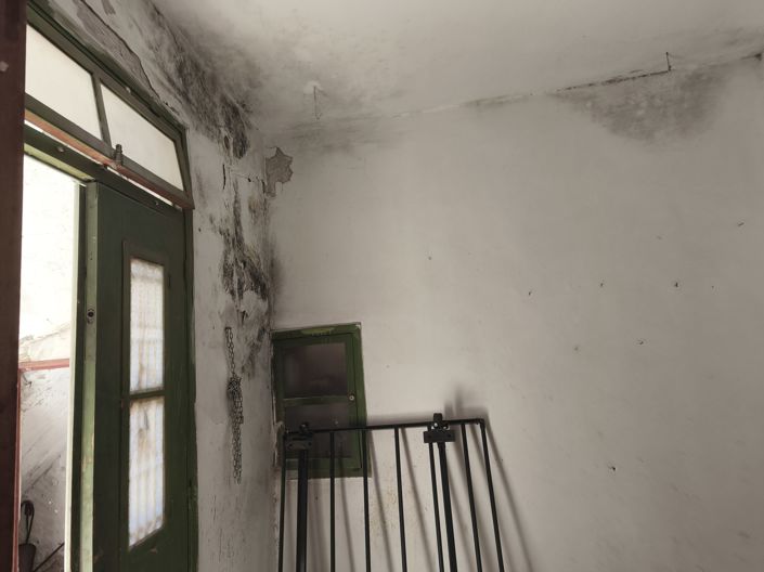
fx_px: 507
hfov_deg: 74.0
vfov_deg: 58.8
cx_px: 382
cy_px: 286
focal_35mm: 23
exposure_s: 1/100
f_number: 1.7
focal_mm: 5.35
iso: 80
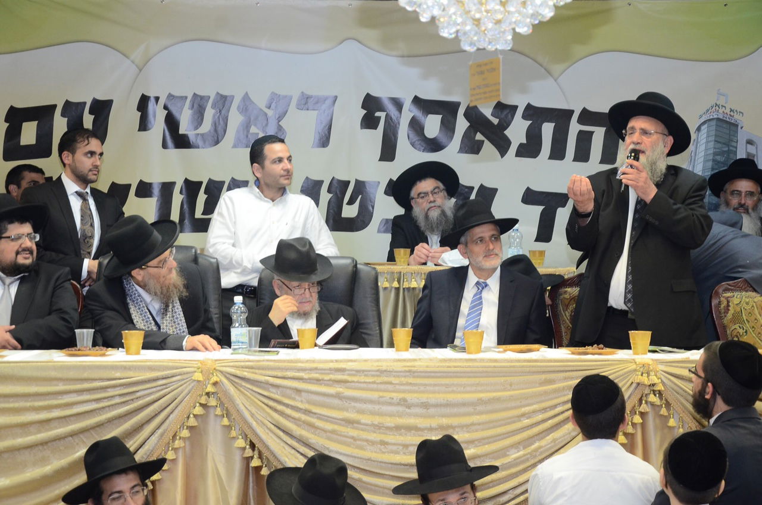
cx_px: 381
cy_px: 252
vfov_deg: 18.1
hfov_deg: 27.0
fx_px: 1584
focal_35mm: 75
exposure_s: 1/80
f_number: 5.6
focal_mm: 50
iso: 1250
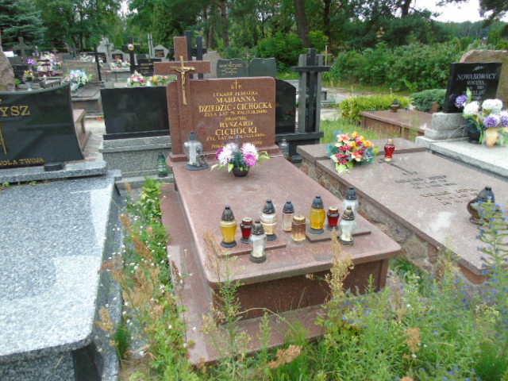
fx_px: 367
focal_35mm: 25
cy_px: 190
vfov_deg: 54.9
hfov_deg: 69.4
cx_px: 254
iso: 80
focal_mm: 4.4
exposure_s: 1/100
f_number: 3.4
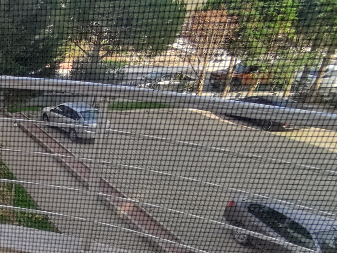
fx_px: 389
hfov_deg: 38.8
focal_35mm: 40
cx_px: -31
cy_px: 170
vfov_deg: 35.6
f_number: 2.2
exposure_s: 1/145
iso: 50
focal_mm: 1.6
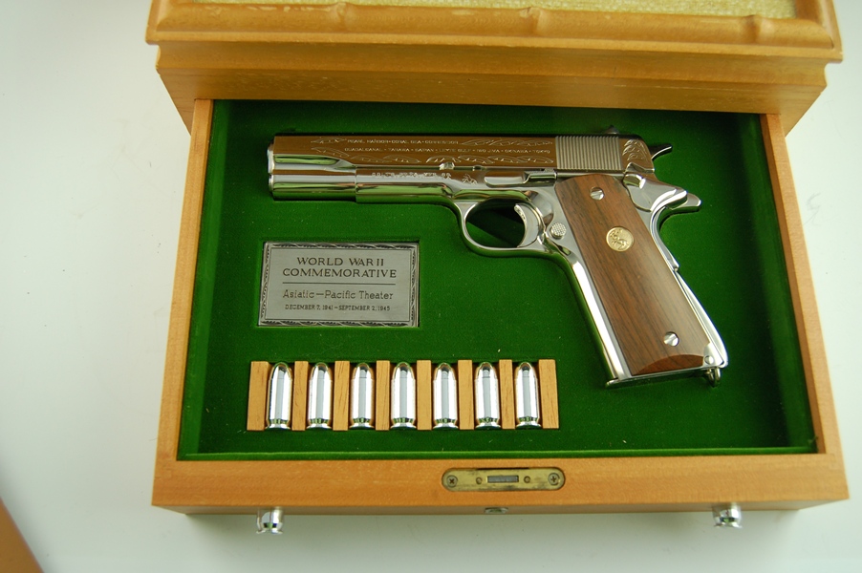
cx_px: 431
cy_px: 286
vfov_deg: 39.9
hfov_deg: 57.3
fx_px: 790
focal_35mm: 33
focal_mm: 22
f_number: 4.5
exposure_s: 1/80
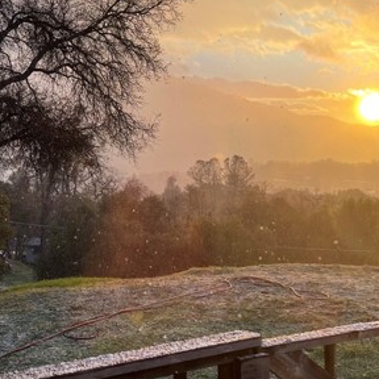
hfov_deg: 33.2
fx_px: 632
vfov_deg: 32.9
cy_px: 108
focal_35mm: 51
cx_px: 141
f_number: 1.6
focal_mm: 5.1
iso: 32
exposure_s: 1/255
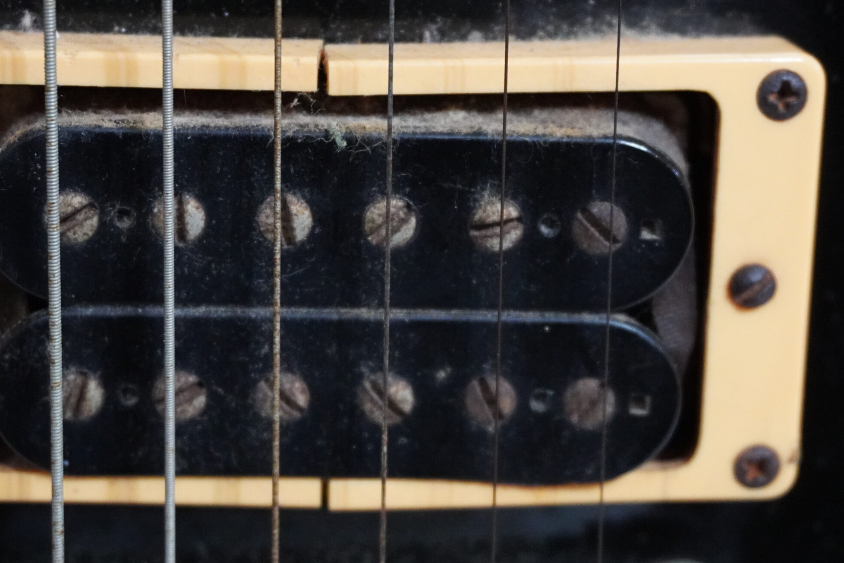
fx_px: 1703
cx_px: 388
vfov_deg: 18.7
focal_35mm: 73
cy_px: 224
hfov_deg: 27.8
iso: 6400
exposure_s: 1/50
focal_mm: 37
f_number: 5.6
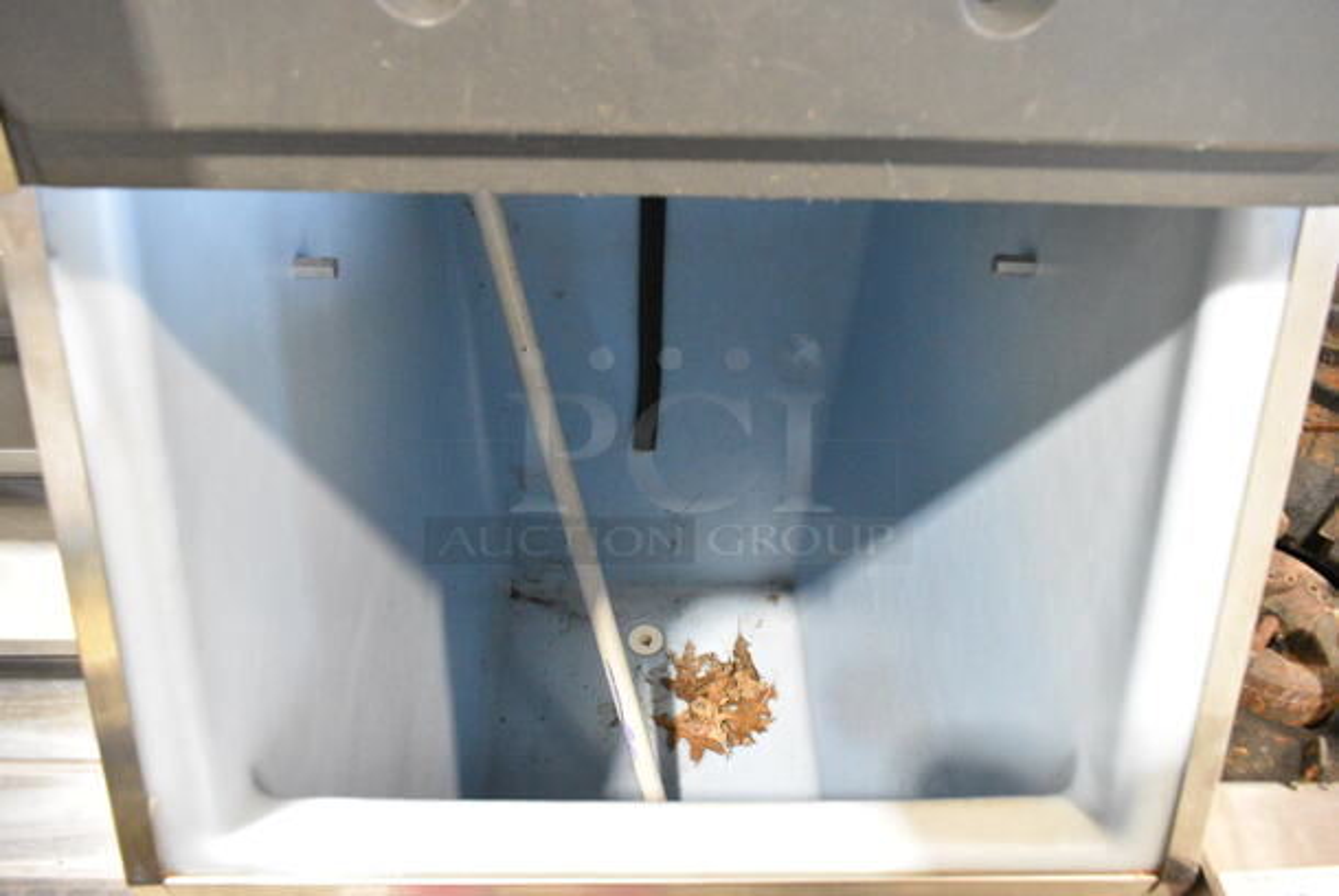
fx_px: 1005
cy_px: 448
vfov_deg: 48.0
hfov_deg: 67.3
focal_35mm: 27
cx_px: 670
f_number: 5.6
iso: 6400
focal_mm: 18
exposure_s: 1/125
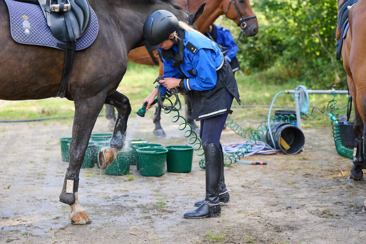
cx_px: 183
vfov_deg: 16.5
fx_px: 844
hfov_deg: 24.5
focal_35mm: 83
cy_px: 122
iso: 1000
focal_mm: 83
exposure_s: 1/1600
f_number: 3.2
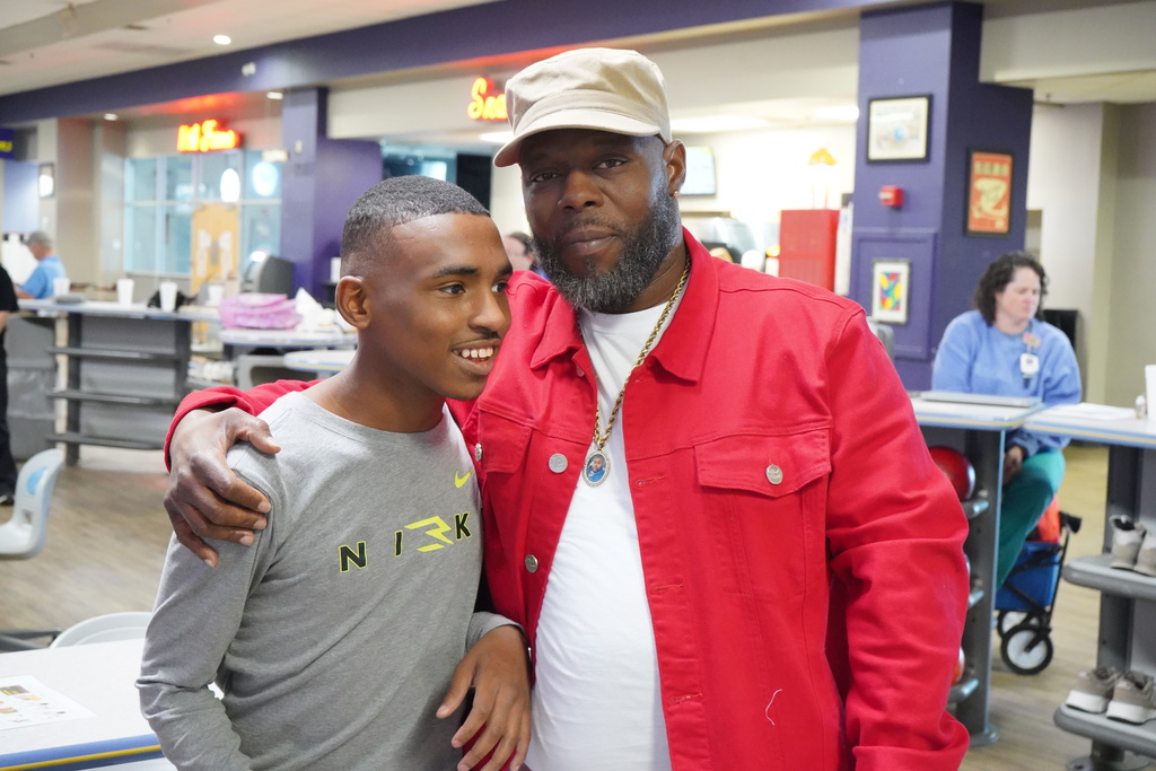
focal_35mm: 49
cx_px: 578
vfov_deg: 27.5
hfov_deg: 40.3
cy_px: 386
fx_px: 1574
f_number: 7.1
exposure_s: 1/50
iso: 12800
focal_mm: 49
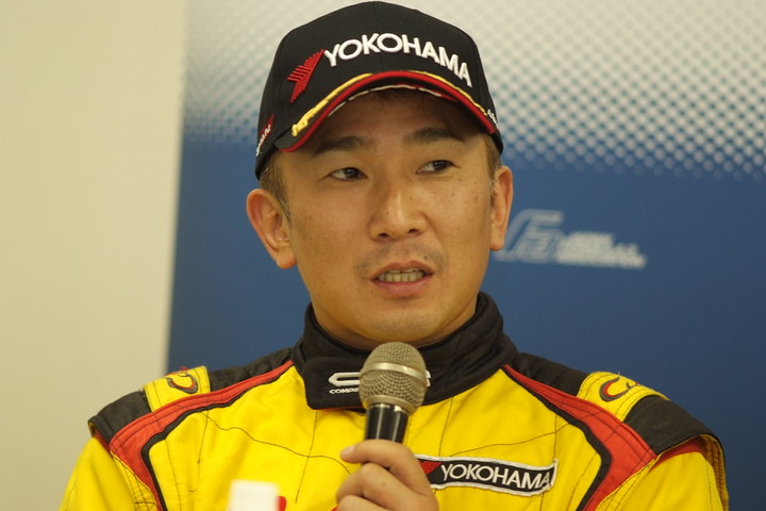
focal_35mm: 270
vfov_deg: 5.1
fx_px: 5745
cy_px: 256
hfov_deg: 7.6
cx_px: 383
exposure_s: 1/125
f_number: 2.8
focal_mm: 180
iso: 800
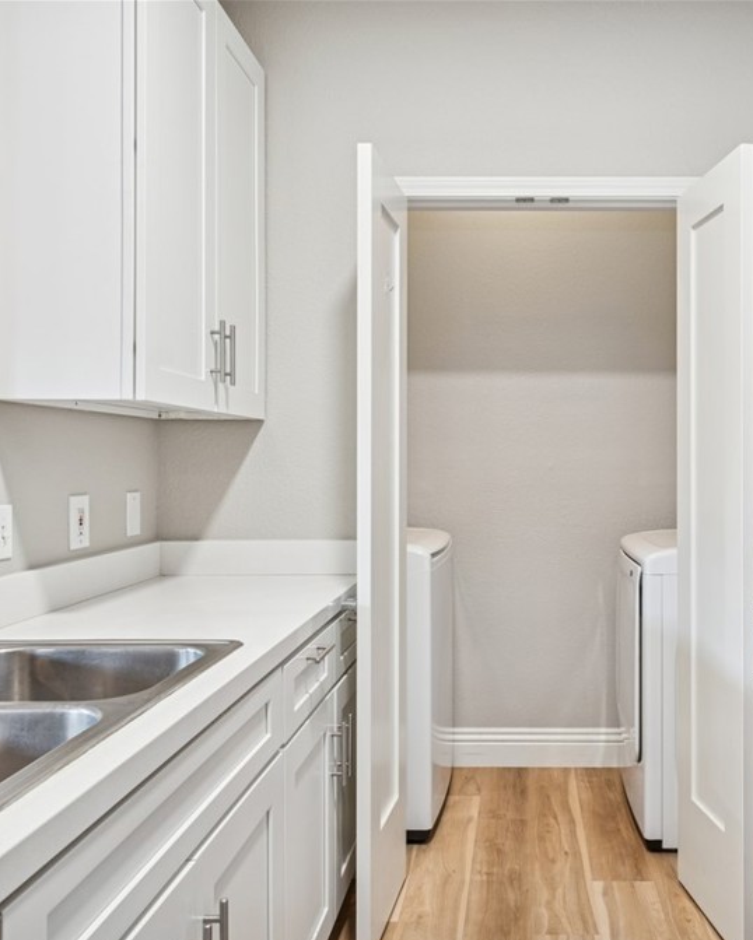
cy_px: 475
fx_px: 835
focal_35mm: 30
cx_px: 515
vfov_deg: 58.8
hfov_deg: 47.6
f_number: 9
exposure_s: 1/6
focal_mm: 21
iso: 200
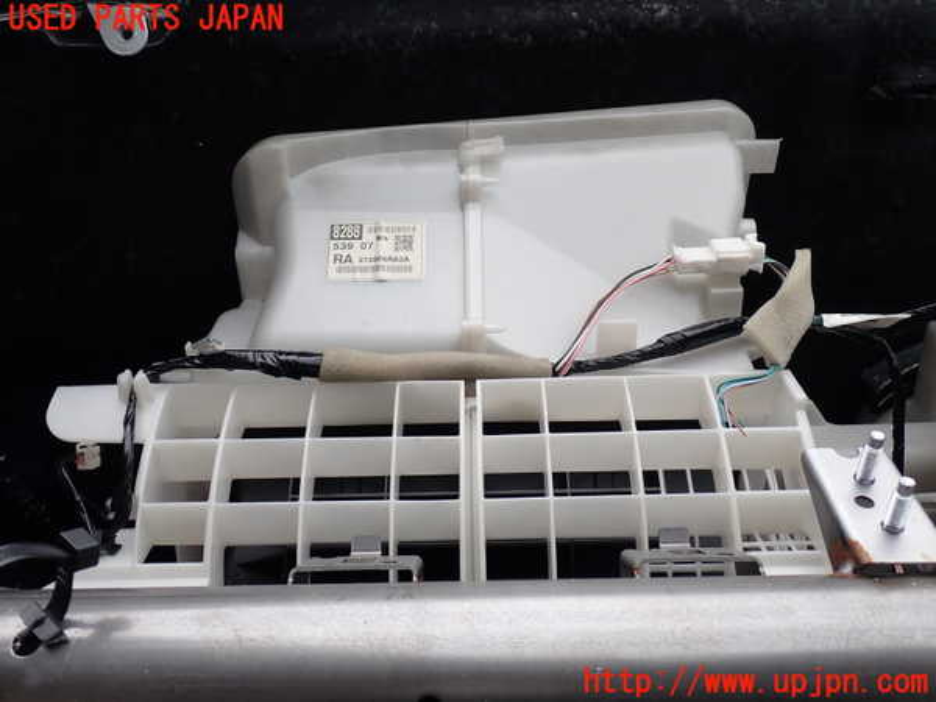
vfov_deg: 46.8
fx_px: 811
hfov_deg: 60.0
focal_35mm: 30
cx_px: 468
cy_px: 351
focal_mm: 5.4
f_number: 3.2
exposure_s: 1/100
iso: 100
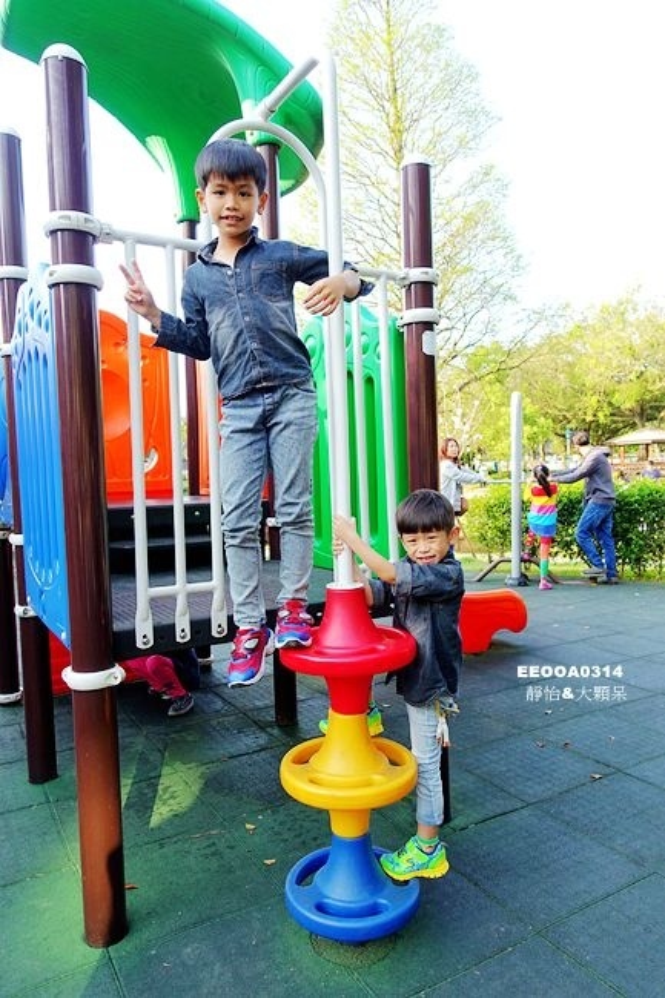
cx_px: 332
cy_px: 499
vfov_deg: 73.8
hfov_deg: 53.1
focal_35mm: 24
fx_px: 665
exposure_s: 1/200
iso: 125
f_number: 2.8
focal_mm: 8.8
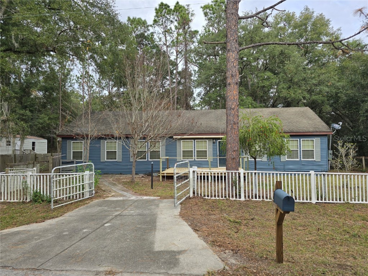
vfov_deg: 58.9
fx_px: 245
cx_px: 184
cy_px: 138
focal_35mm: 23
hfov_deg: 73.9
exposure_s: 1/296
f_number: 1.7
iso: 12
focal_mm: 6.3
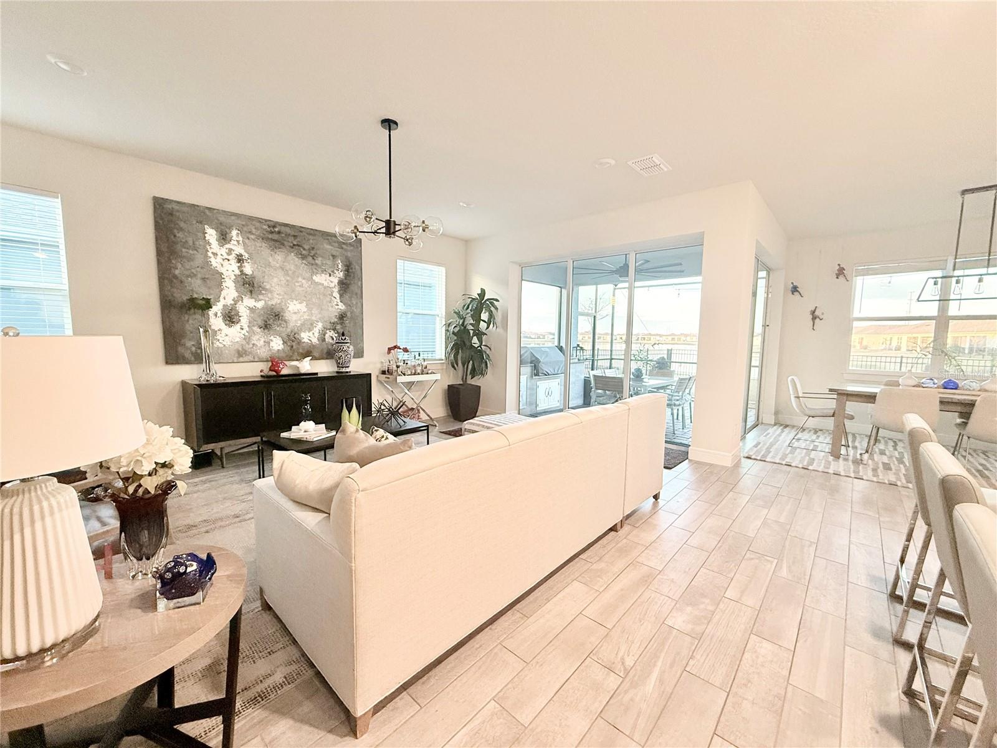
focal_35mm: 14
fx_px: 403
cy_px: 374
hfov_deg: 102.1
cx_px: 498
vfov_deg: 85.7
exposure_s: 1/60
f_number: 2.2
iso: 320
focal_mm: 2.22
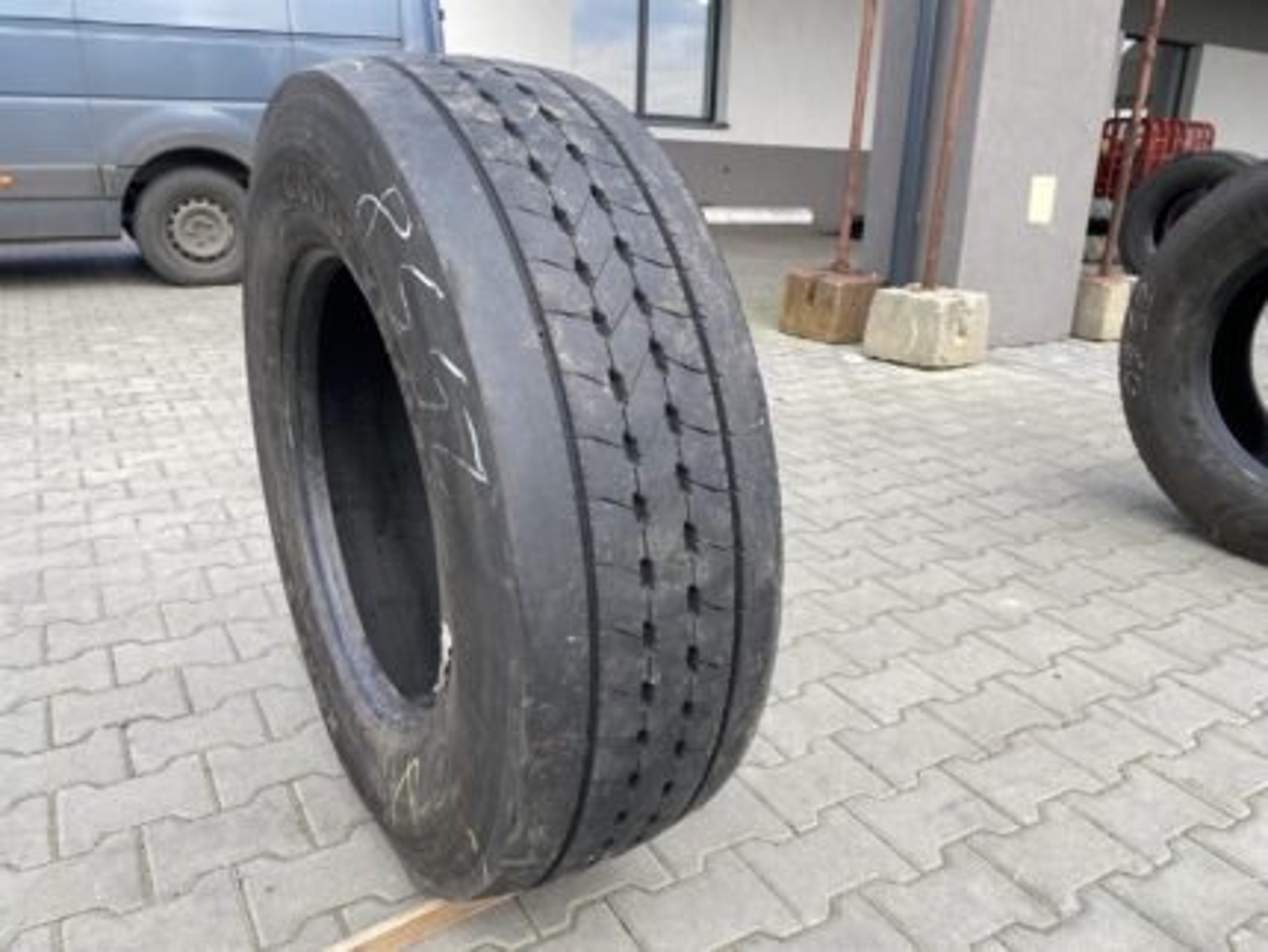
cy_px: 476
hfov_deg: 67.3
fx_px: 953
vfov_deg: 53.1
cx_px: 634
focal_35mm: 26
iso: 32
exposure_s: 1/375
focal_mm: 4.25
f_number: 1.8
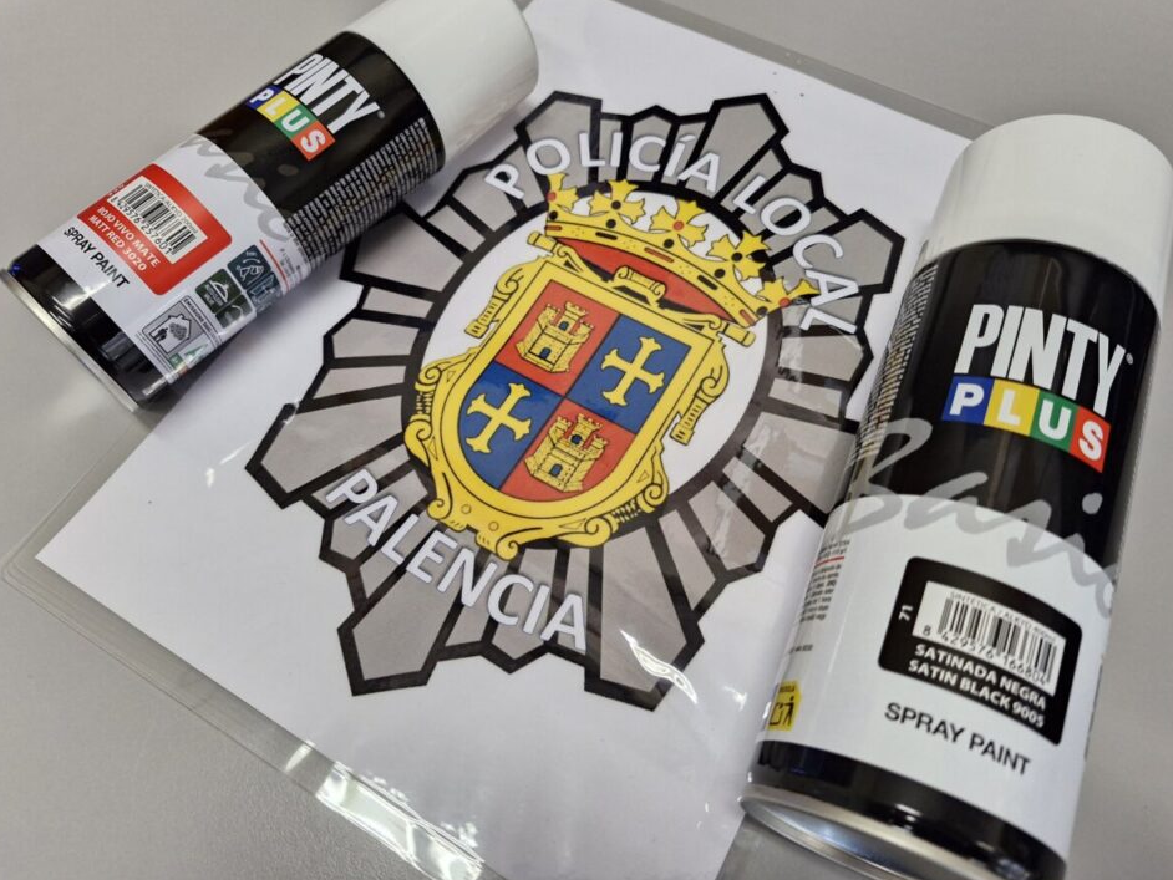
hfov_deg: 69.4
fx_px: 847
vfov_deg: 54.9
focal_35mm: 25
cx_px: 585
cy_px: 413
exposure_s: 1/100
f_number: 1.8
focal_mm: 5.54
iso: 250
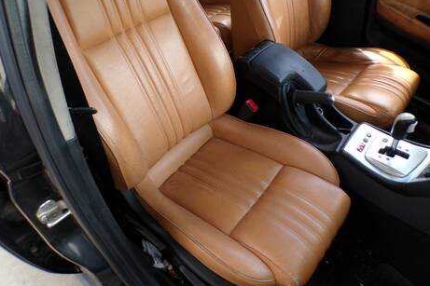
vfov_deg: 49.5
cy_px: 134
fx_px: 310
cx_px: 215
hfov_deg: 69.4
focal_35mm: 26
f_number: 3
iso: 100
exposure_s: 1/45
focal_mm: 4.3
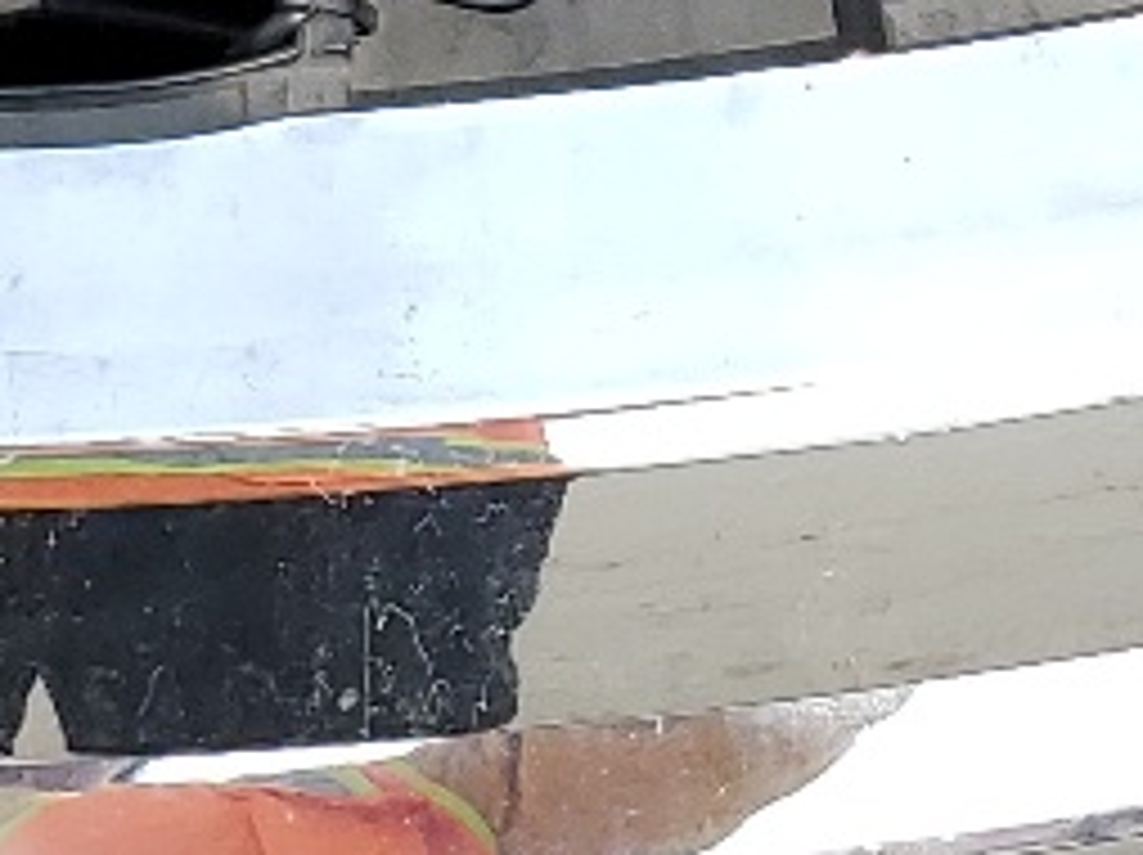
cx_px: -81
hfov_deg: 11.9
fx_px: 5410
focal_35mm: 164
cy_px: -1832
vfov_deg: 7.7
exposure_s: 1/2500
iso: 50
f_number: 1.5
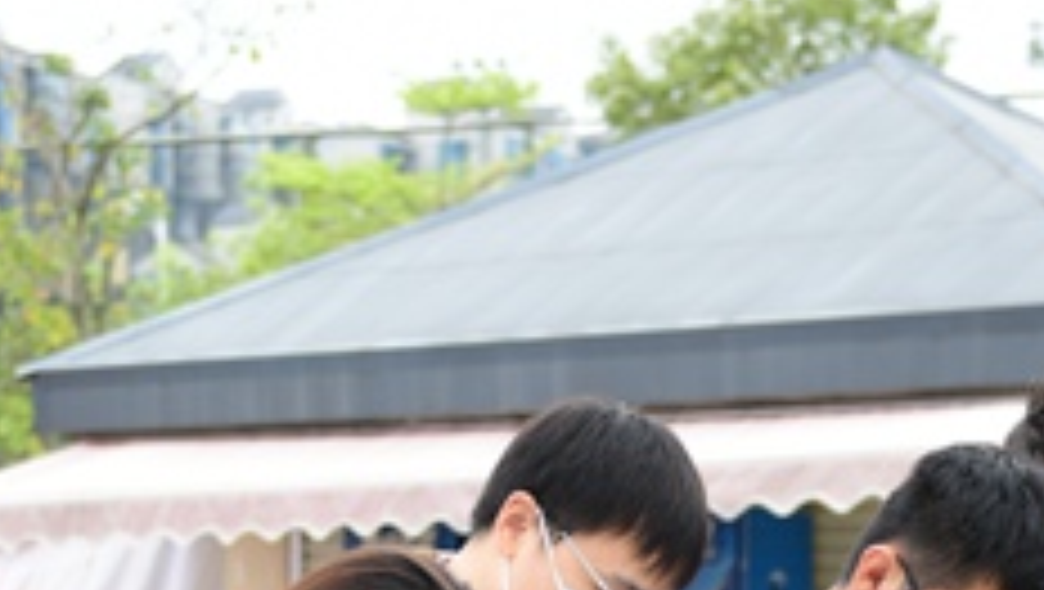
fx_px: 3325
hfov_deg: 17.8
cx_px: 580
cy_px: 1016
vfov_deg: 9.7
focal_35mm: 120
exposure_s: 1/125
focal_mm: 38
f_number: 3.2
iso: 100
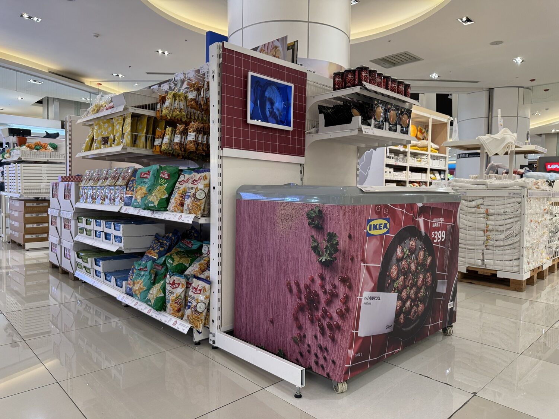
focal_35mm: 24
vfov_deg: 56.8
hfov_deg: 71.6
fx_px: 388
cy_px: 210
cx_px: 280
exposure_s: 1/120
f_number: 1.78
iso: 160
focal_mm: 6.76
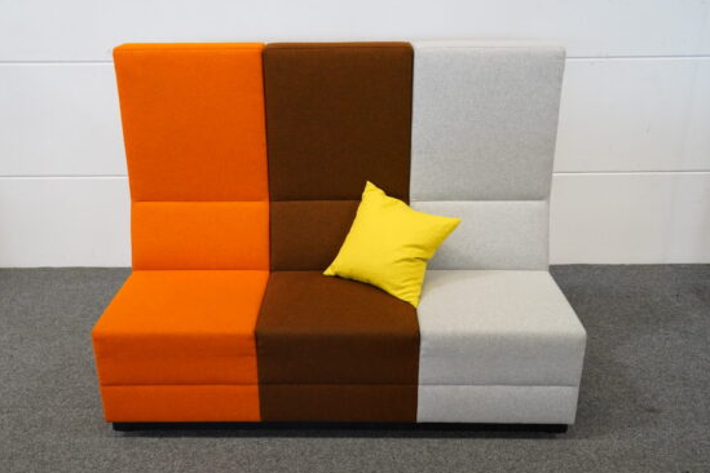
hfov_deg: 54.4
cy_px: 233
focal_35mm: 35
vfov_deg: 37.9
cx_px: 335
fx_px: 690
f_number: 7.1
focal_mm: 32
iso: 5000
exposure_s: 1/100
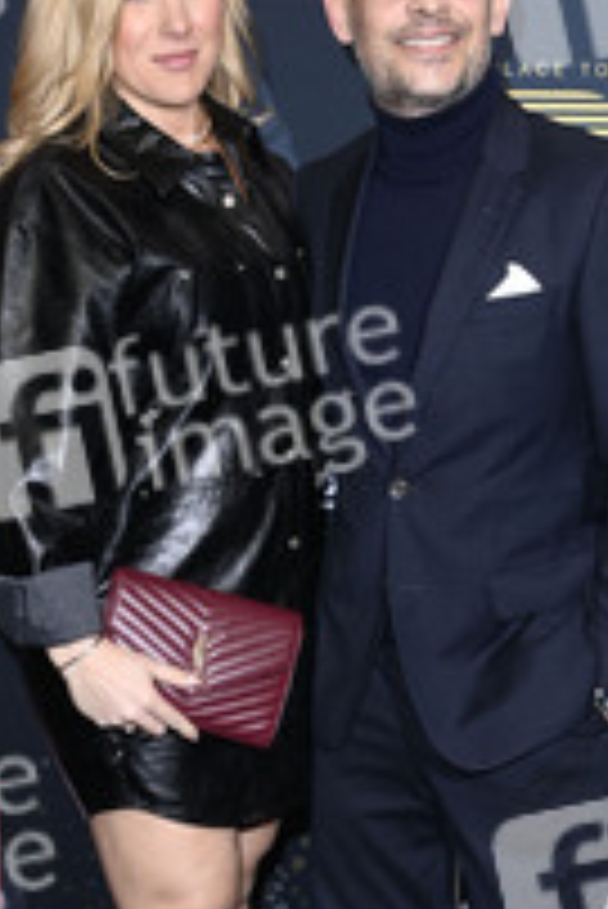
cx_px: 315
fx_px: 2099
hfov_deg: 16.5
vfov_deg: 24.3
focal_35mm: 83
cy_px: 639
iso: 320
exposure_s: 1/250
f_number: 5.6
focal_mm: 42
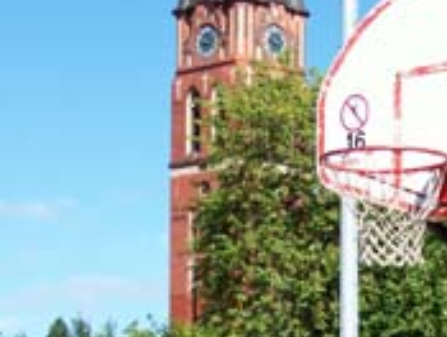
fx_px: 2161
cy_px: 375
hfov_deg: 11.7
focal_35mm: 167
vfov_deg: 8.8
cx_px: 409
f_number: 3.6
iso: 80
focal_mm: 10.8
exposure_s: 1/663
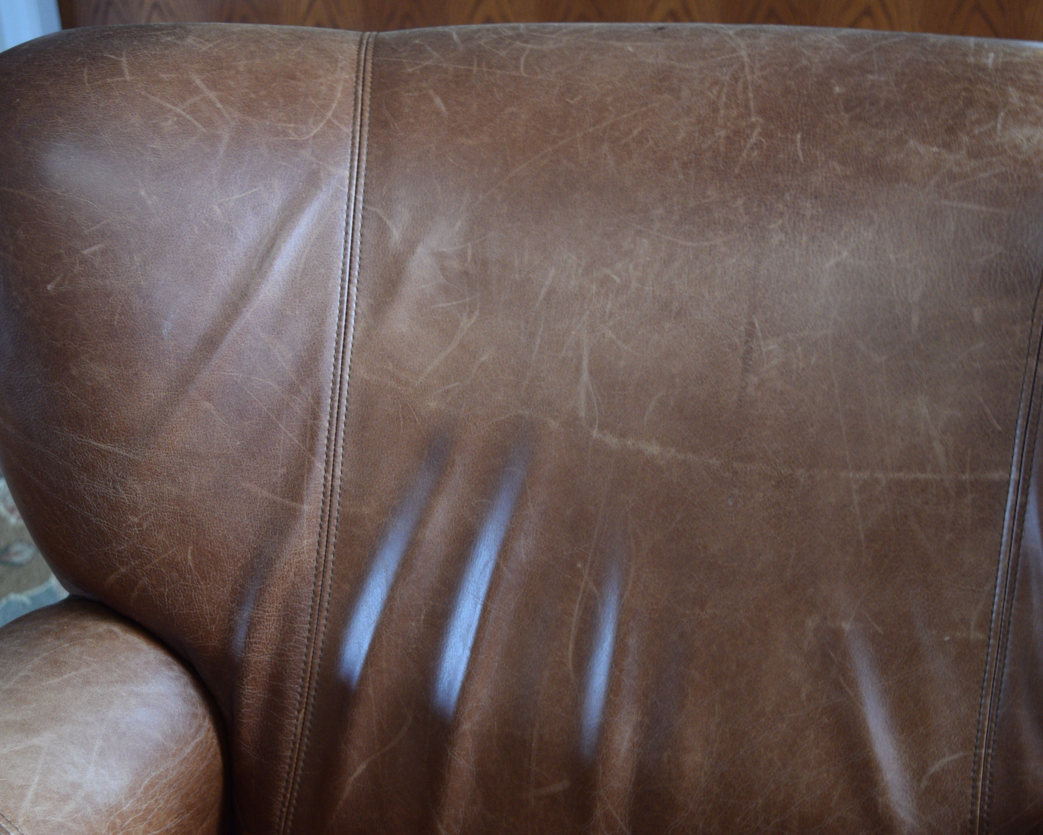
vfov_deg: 30.5
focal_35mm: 50
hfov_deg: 37.6
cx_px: 512
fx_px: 1530
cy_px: 413
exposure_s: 1/60
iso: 1600
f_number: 4.2
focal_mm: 29
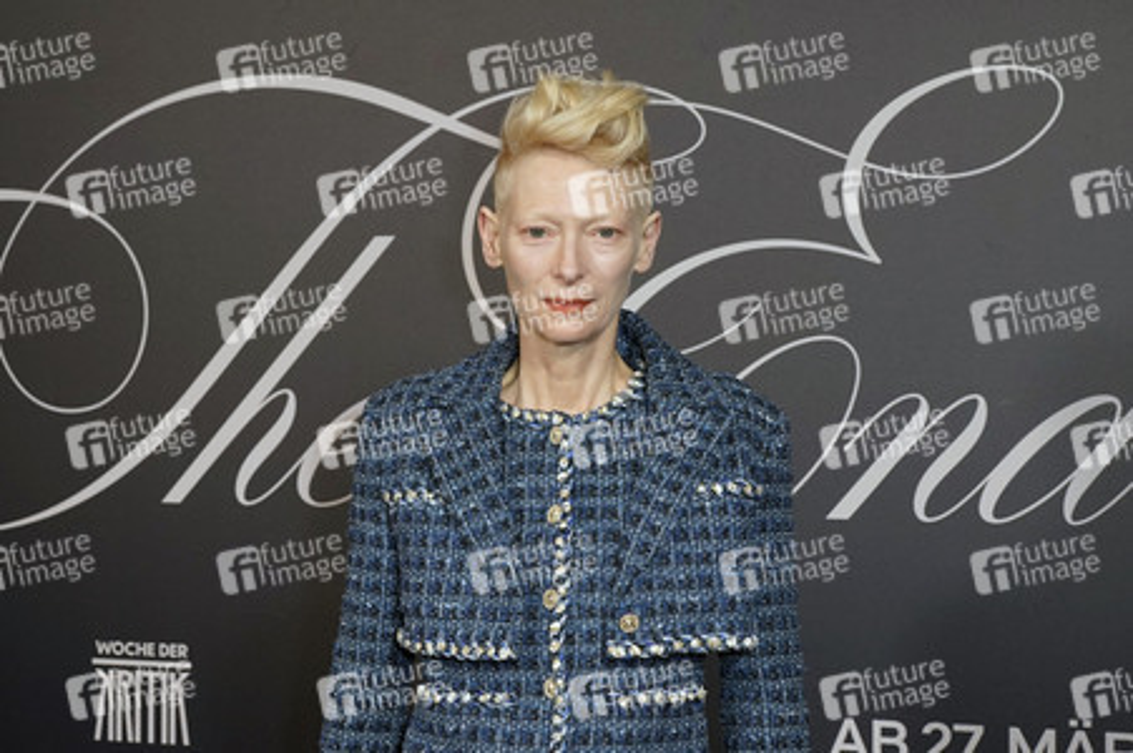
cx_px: 566
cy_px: 376
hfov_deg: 49.6
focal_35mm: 39
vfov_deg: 34.2
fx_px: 1226
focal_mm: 39
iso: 2000
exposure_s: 1/160
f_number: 5.6
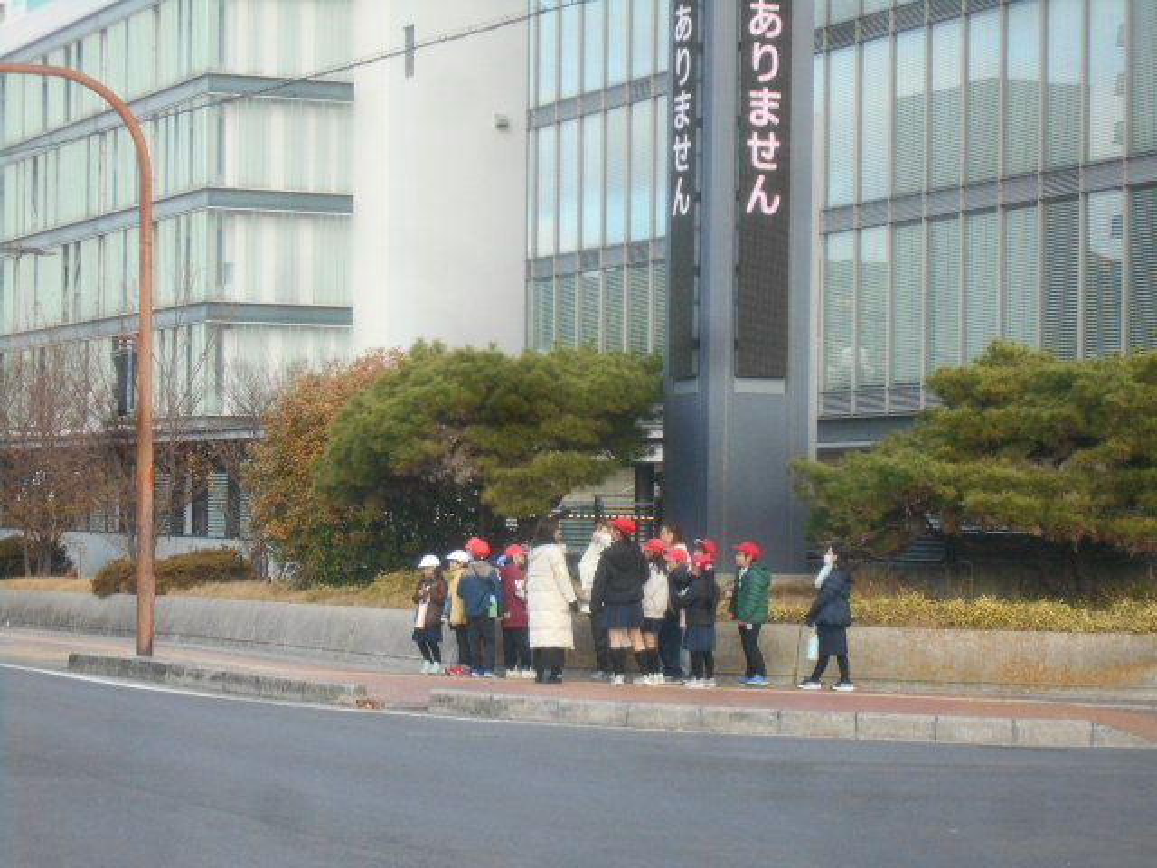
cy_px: 434
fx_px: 4345
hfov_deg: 15.2
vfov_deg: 11.4
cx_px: 578
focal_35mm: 130
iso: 320
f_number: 6.5
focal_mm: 23
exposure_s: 1/250
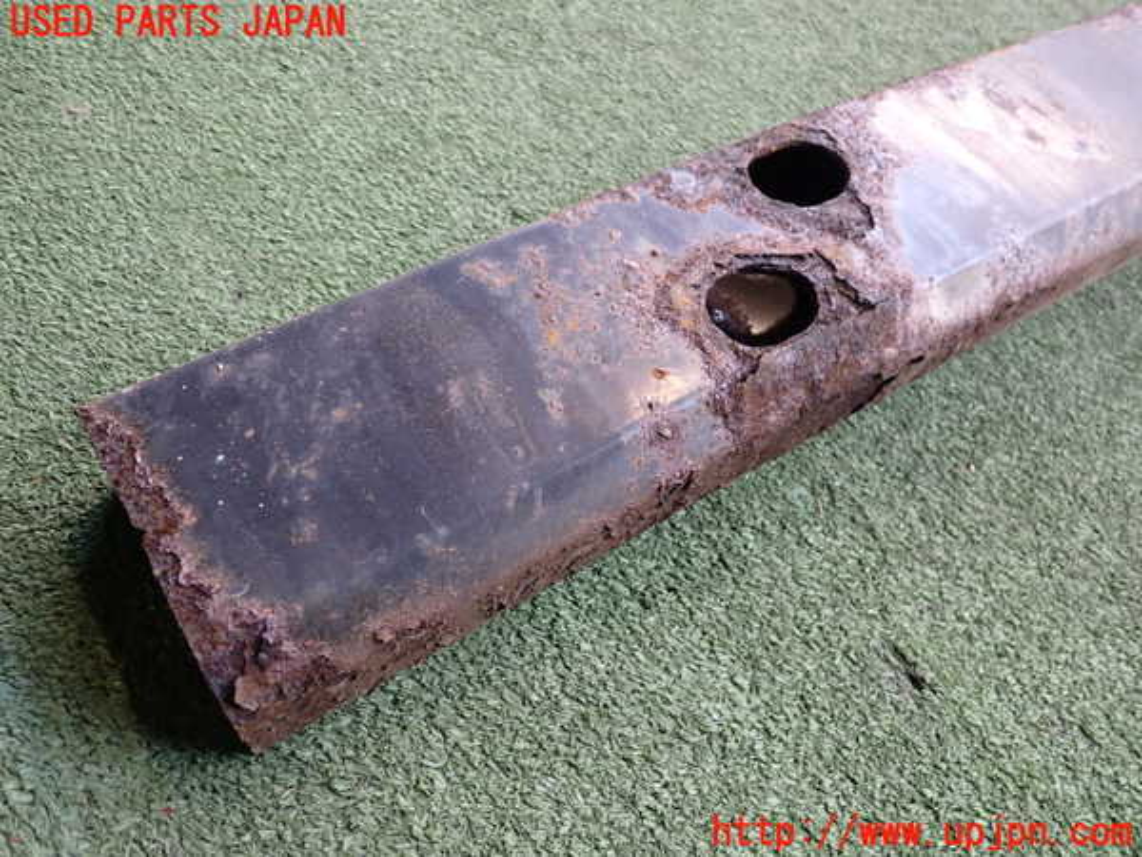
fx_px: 990
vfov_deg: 46.8
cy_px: 428
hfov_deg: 60.0
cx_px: 571
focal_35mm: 30
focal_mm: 5.4
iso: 200
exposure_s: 1/50
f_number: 2.3
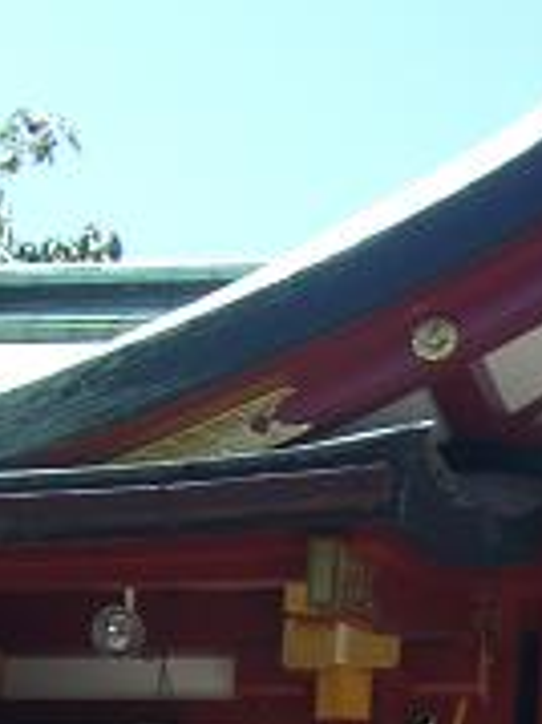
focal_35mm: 120
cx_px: 839
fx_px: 2508
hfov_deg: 11.7
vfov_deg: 16.1
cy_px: 736
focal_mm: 6.2
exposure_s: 1/160
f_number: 2.7
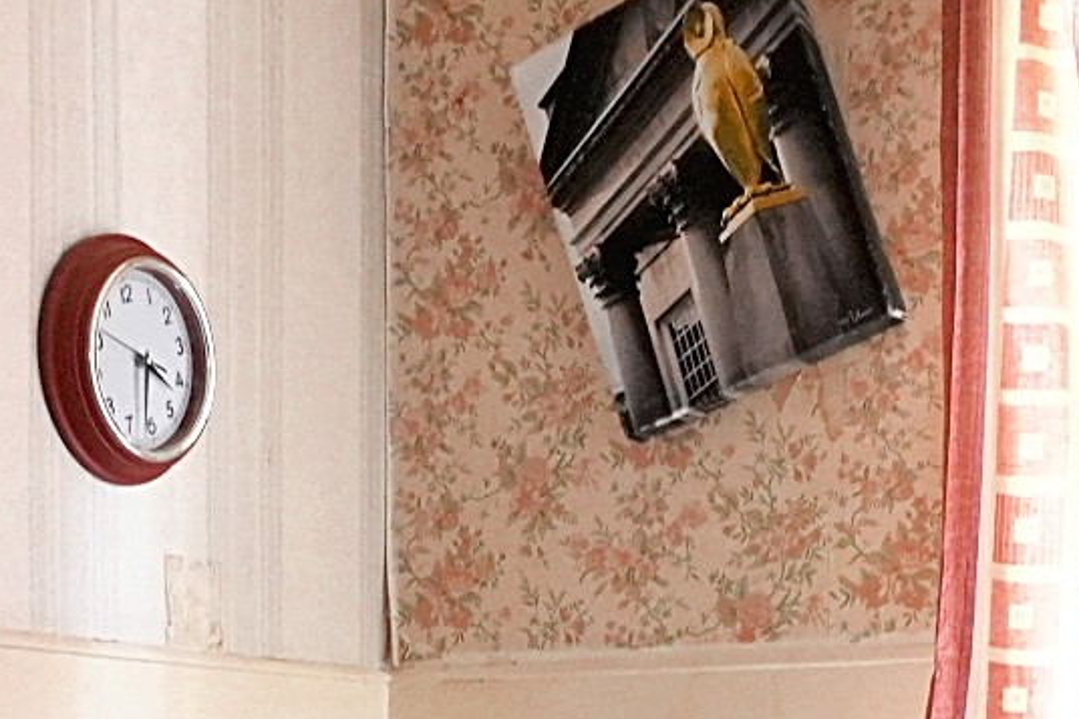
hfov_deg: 23.6
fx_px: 2577
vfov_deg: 14.6
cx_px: 592
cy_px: 1142
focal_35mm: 86
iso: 640
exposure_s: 1/30
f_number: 6.3
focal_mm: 10
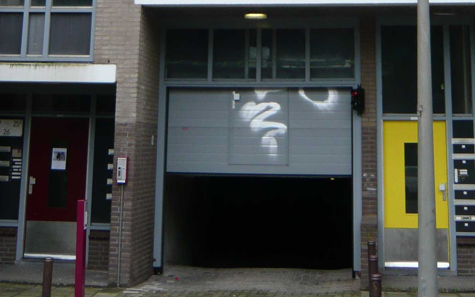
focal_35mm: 72
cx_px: 280
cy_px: -127
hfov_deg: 28.5
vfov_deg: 16.7
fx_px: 932
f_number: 2.8
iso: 100
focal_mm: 4.6
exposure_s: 1/400
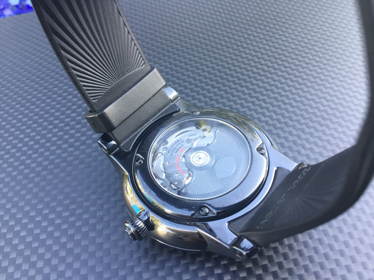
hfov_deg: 58.4
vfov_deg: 45.4
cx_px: 187
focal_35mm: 31
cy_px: 140
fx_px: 335
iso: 25
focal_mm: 3.3
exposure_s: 1/30
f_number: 2.4
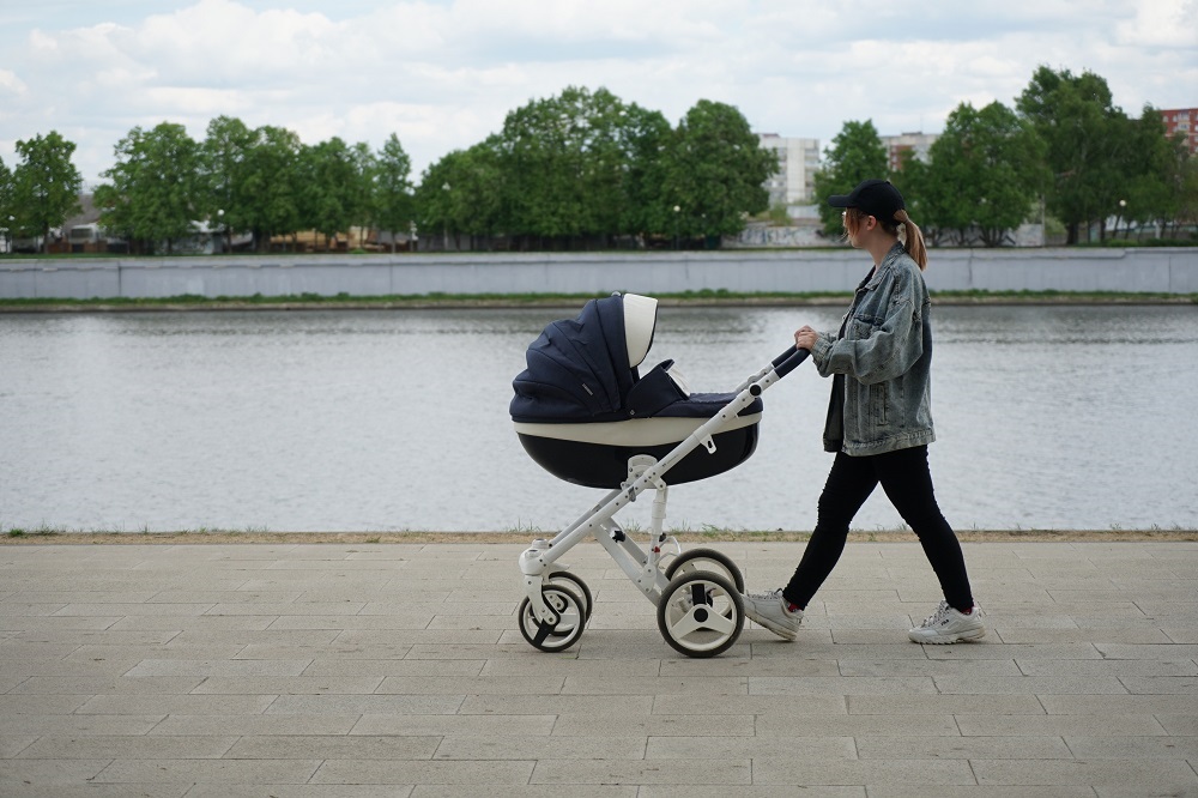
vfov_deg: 19.4
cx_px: 599
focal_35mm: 70
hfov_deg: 28.9
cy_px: 399
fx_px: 2329
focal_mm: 70
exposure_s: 1/2000
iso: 250
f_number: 4
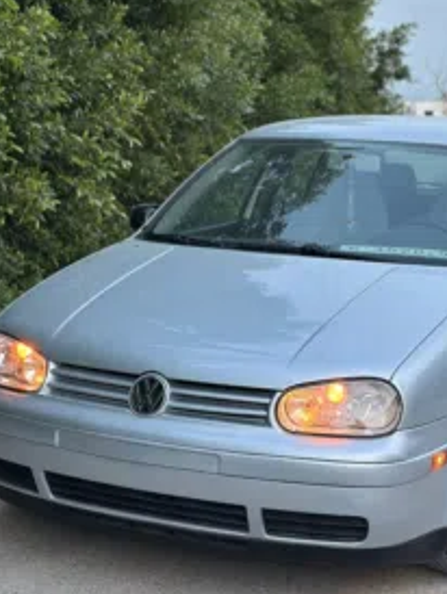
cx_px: 265
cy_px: 282
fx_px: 1203
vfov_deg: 27.7
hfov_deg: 21.0
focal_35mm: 70
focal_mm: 6.86
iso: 320
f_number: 1.78
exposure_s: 1/60
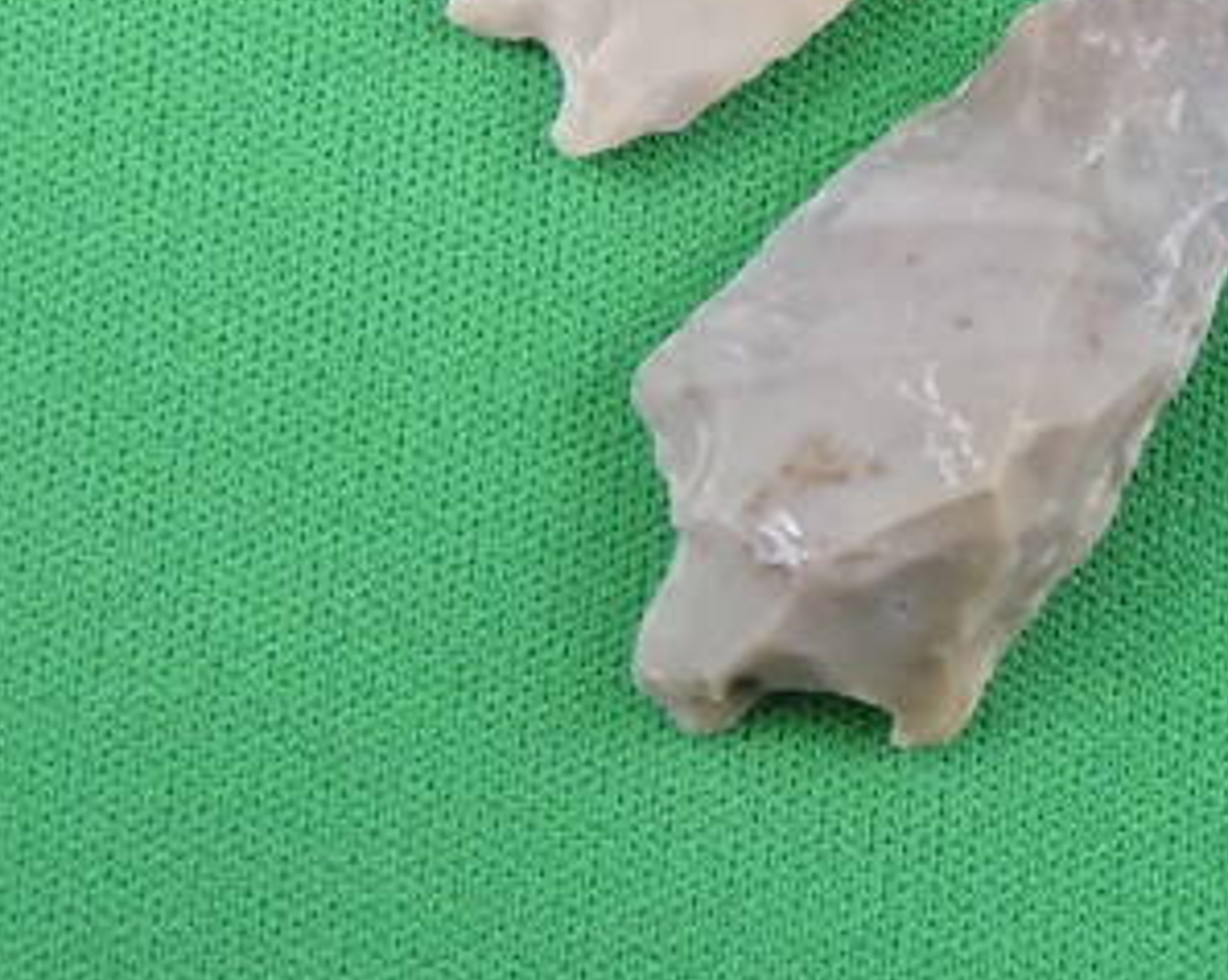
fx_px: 2760
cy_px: -86
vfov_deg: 19.3
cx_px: 1345
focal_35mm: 76
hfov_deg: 23.5
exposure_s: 1/125
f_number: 3.5
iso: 720
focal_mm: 5.4
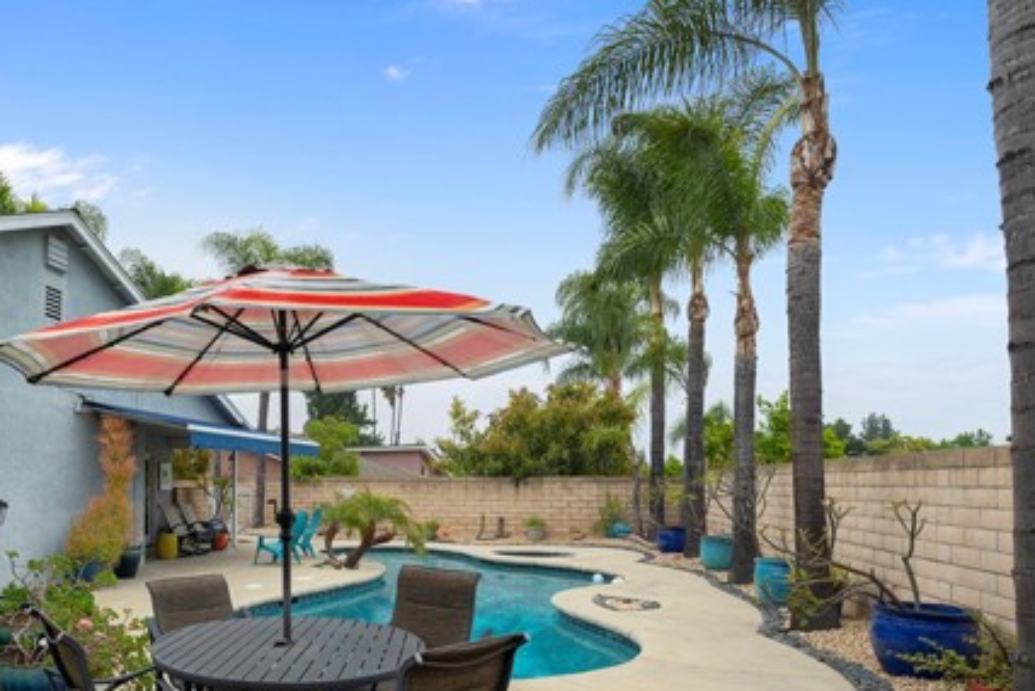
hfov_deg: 69.7
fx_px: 690
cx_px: 281
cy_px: 462
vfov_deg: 52.1
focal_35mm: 24
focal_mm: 16
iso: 800
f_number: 9
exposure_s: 1/320
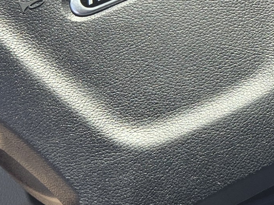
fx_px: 1053
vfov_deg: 10.9
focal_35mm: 133
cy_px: -47
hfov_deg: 13.1
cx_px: 529
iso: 25
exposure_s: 1/509
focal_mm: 5.4
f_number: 1.8
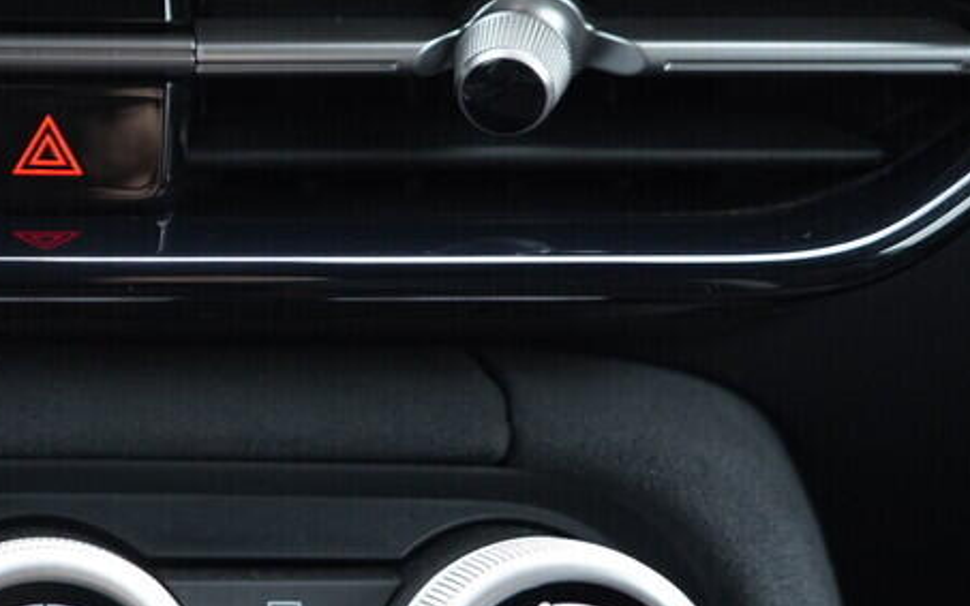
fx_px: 2194
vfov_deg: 15.7
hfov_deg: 24.0
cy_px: 314
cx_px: 36
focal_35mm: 83
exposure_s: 1/40
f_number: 2.8
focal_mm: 24
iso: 500
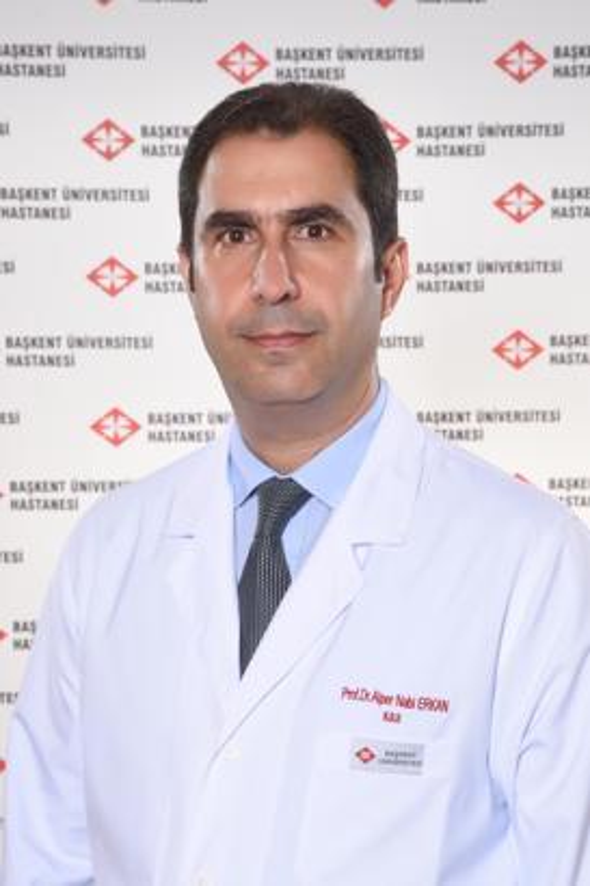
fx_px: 1845
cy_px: 443
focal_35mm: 75
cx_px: 295
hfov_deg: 18.2
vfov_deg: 27.0
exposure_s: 1/125
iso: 200
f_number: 10
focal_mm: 75
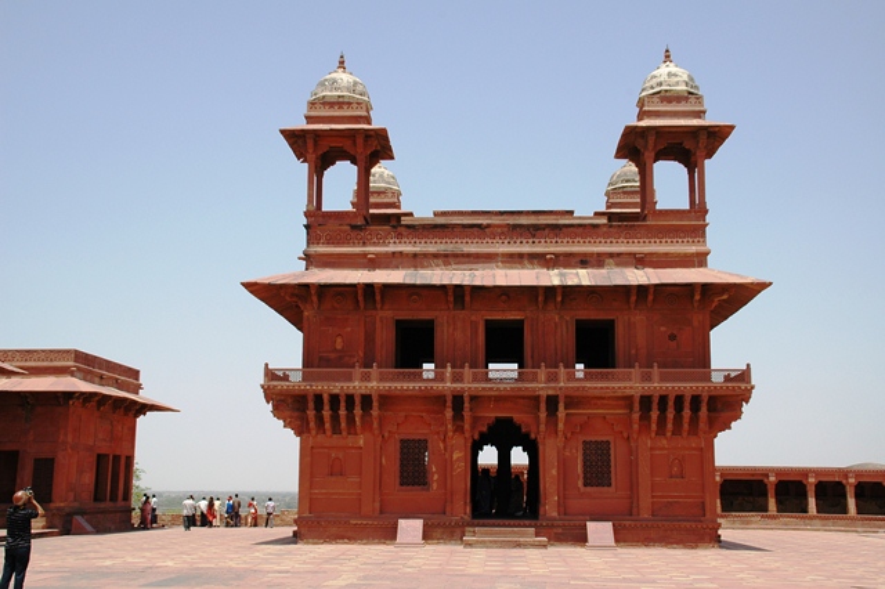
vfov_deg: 31.9
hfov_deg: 46.4
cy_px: 294
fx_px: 1032
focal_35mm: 42
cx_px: 442
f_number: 11
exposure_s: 1/320
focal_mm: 28
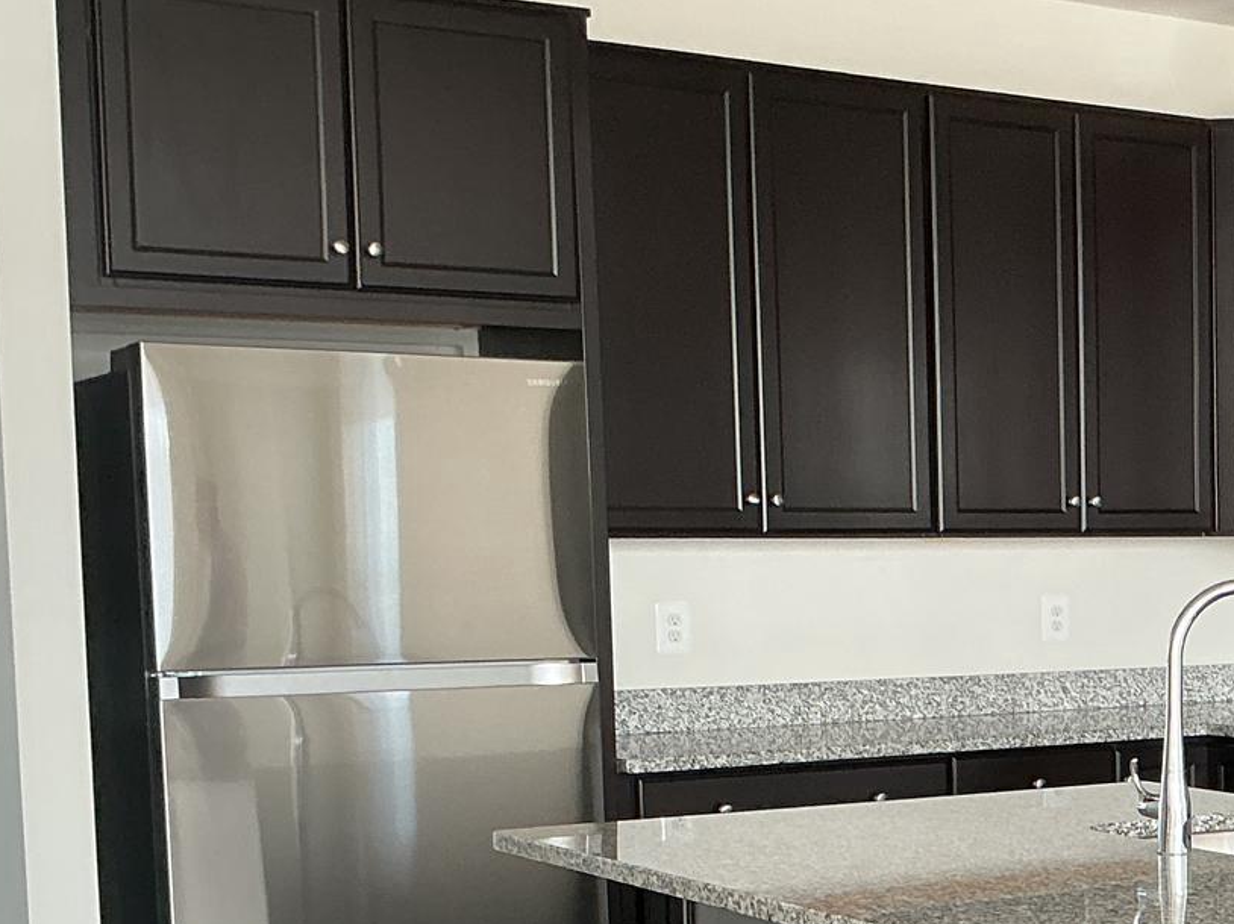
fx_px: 2602
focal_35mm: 73
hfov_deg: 24.9
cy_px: 798
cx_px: 1339
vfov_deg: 19.8
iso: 64
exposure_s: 1/60
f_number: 1.8
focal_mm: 3
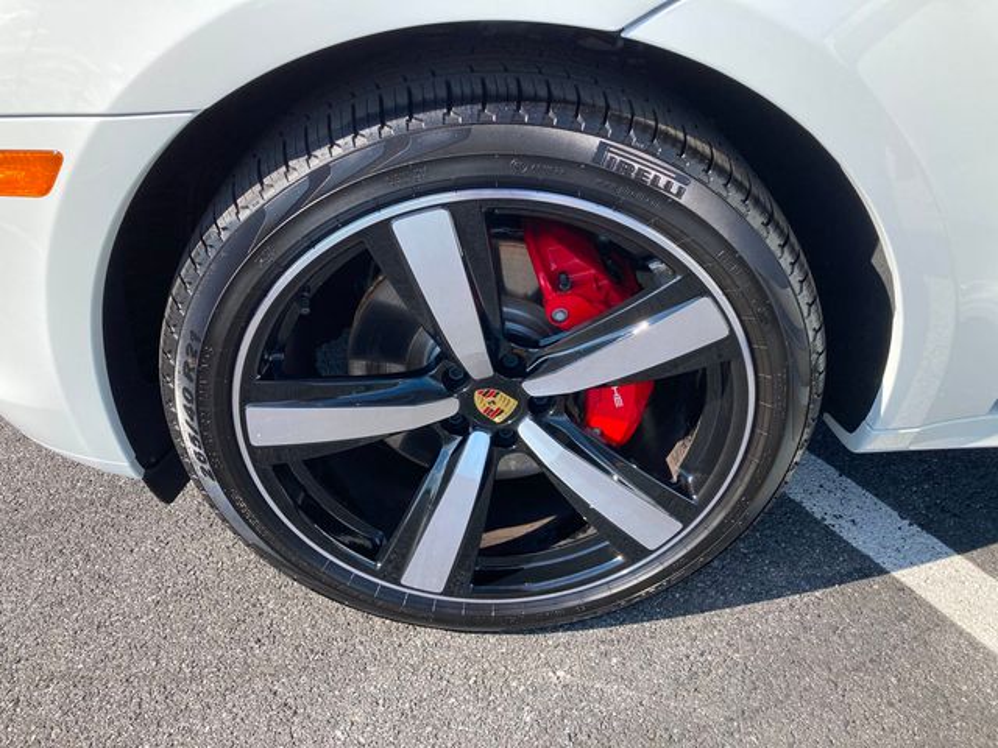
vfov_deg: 49.7
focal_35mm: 28
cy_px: 374
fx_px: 807
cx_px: 499
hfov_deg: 63.4
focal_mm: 3.99
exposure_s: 1/592
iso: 20
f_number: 1.8
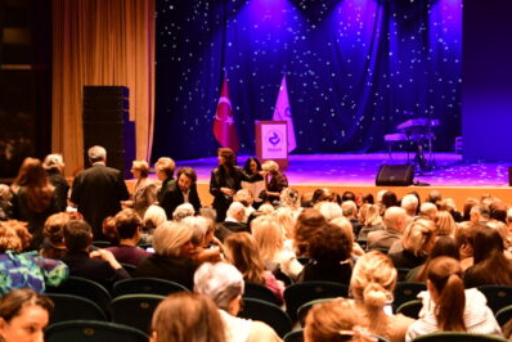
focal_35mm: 72
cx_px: 527
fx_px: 1025
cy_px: 173
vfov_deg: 19.0
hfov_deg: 26.4
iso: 1600
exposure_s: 1/25
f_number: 2.8
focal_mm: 28
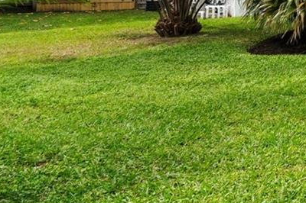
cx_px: 572
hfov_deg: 21.0
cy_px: -12
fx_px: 476
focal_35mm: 56
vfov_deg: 22.9
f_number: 8
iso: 200
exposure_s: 1/80
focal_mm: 14
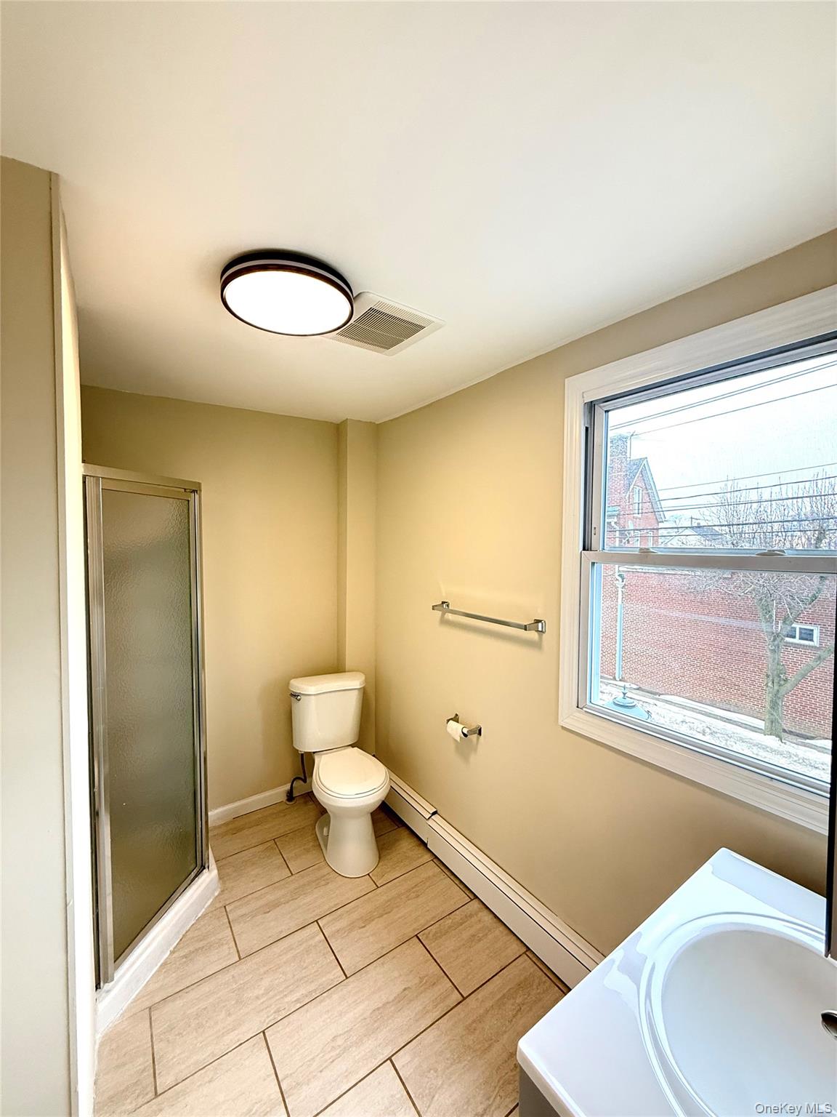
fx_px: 451
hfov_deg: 85.7
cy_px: 558
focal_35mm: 14
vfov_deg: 102.1
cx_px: 418
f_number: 2.2
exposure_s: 1/120
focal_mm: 2.22
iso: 160
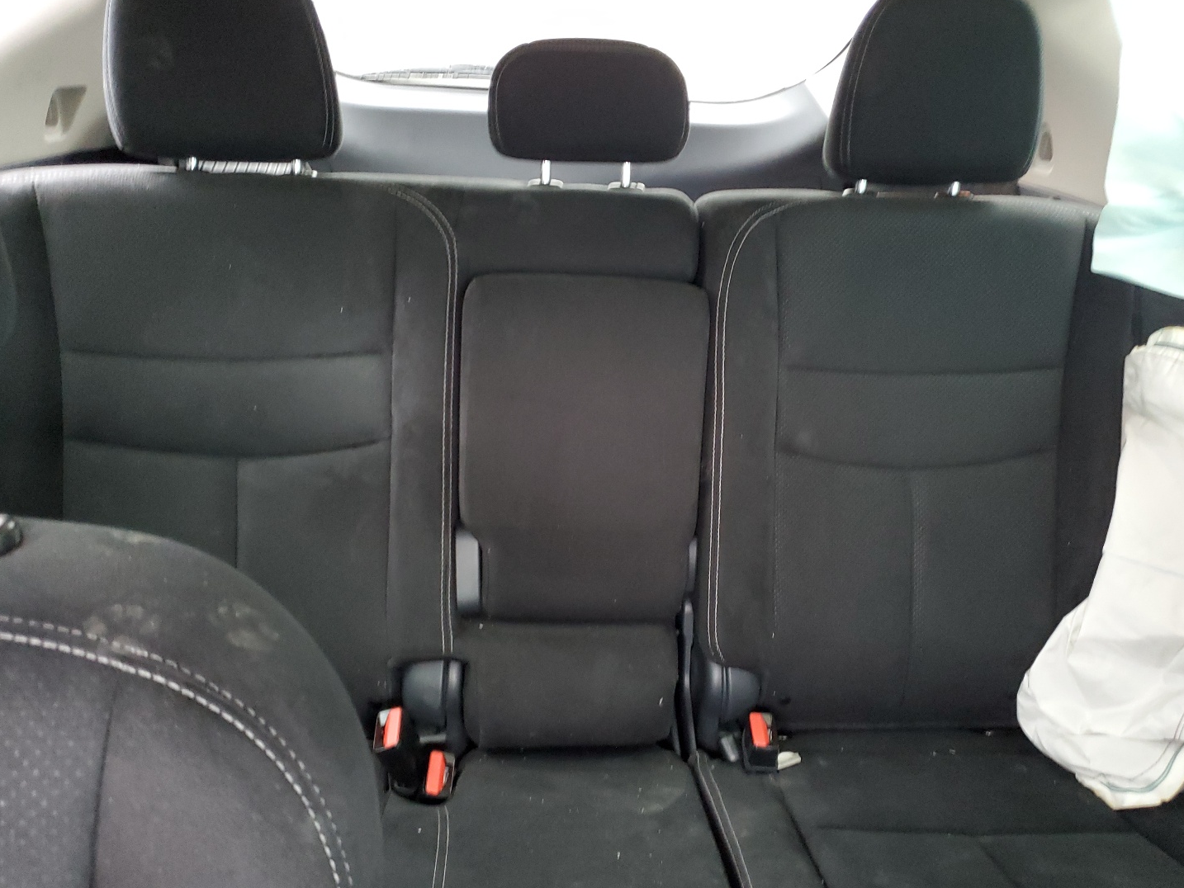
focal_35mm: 29
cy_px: 446
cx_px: 584
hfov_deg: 61.6
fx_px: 992
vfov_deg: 48.2
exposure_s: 1/30
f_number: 1.5
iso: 345
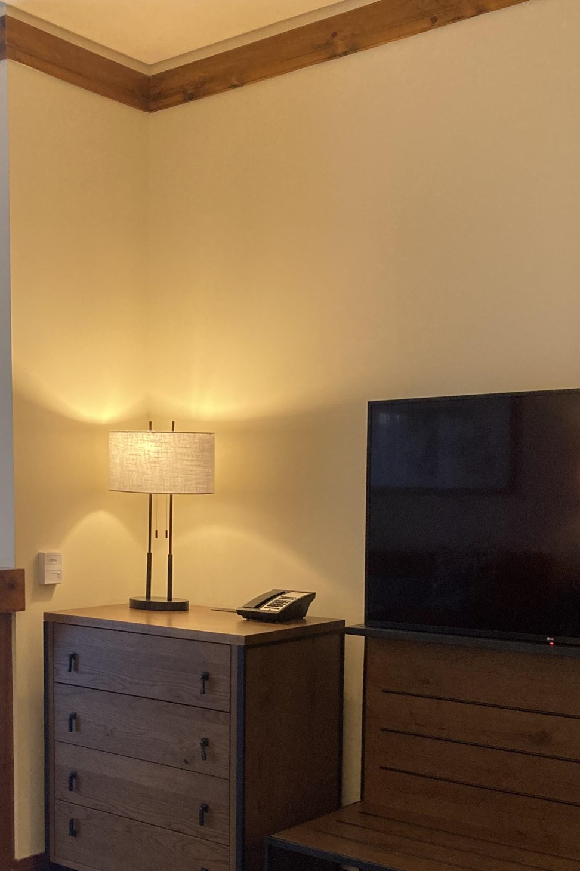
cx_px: 165
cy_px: 645
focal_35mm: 46
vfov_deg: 41.6
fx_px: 1112
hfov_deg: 28.9
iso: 250
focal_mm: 3.99
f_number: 1.8
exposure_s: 1/60
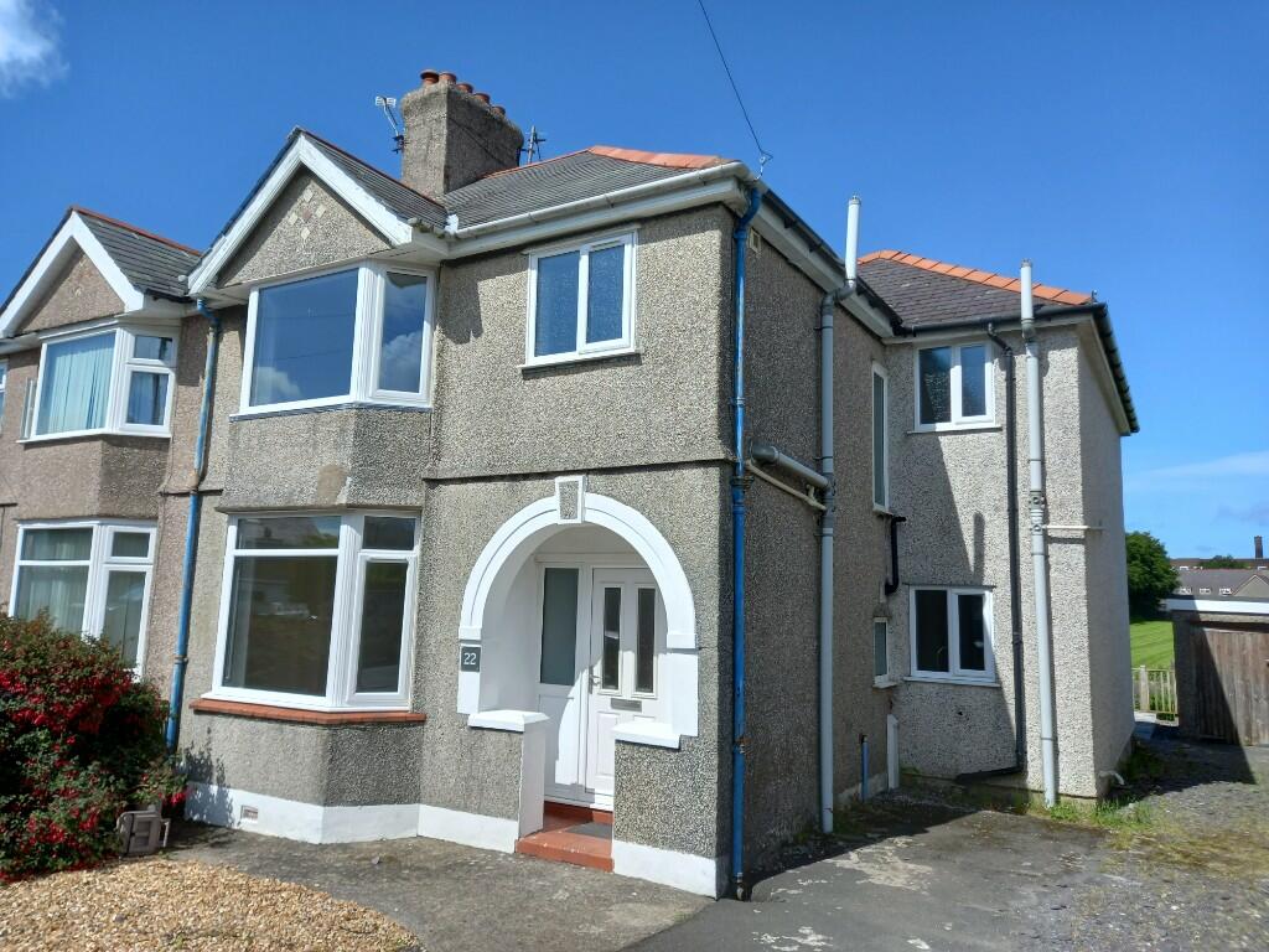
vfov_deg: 54.9
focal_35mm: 25
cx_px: 634
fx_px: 916
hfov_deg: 69.4
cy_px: 476
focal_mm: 4.6
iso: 25
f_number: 2
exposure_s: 1/926
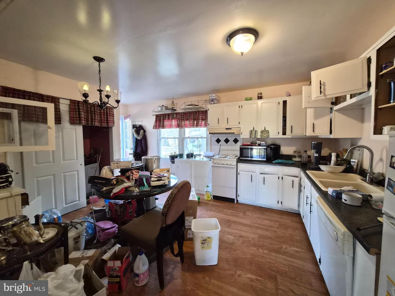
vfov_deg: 89.9
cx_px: 198
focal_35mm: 13
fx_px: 148
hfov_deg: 106.2
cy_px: 148
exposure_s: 1/60
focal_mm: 1.7
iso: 500
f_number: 2.2
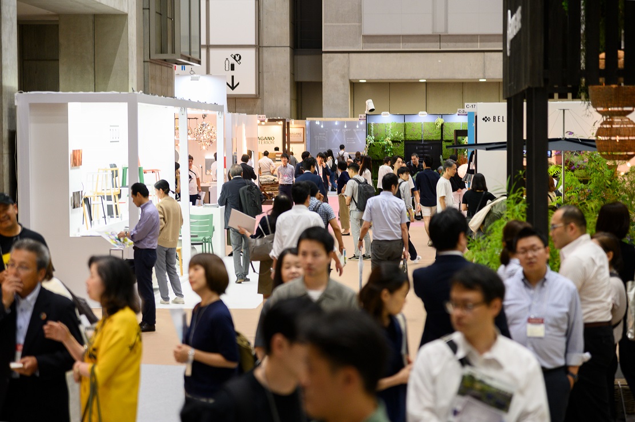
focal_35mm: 120
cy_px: 211
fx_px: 2115
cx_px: 318
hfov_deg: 17.1
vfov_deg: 11.4
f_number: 4
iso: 800
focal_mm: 120
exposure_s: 1/100
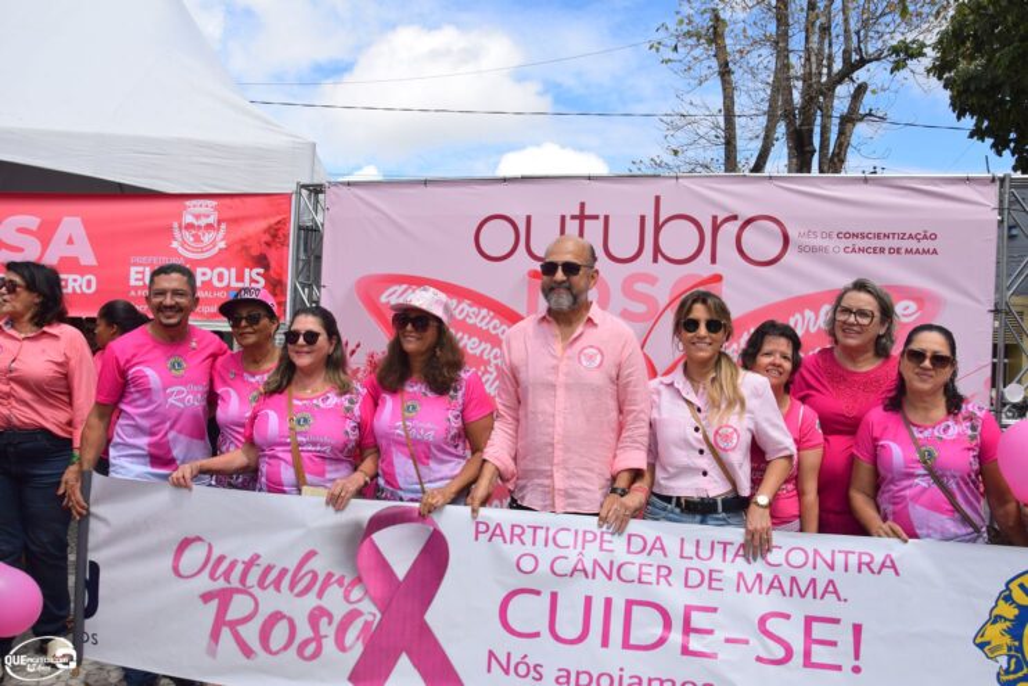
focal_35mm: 27
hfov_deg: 67.4
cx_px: 514
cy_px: 343
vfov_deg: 47.9
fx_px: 771
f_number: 10
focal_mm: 18
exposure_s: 1/400
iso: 200
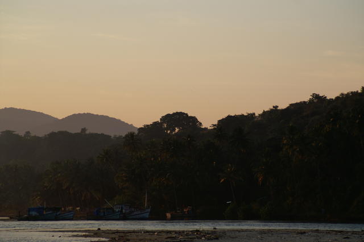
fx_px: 1592
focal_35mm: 158
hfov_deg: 13.0
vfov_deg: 8.7
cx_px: 182
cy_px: 121
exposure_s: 1/640
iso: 100
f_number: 4.5
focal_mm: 105
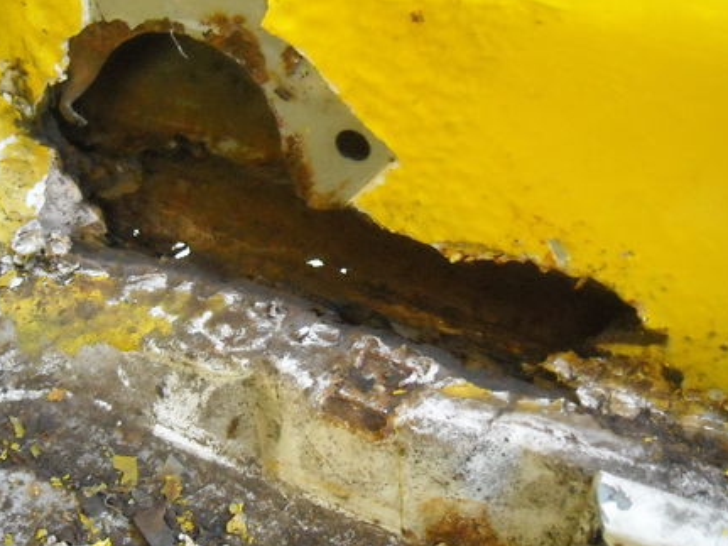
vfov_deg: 28.0
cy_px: 240
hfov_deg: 36.8
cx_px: 318
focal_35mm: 52
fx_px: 1093
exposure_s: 1/52
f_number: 2.8
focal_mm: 5.7
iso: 800
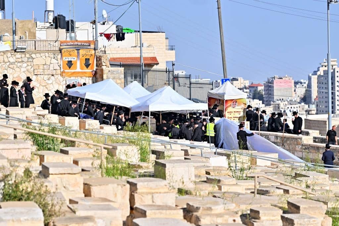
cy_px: 113
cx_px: 170
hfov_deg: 11.4
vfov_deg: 7.6
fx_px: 1694
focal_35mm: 180
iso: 160
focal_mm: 120
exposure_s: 1/2500
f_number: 4
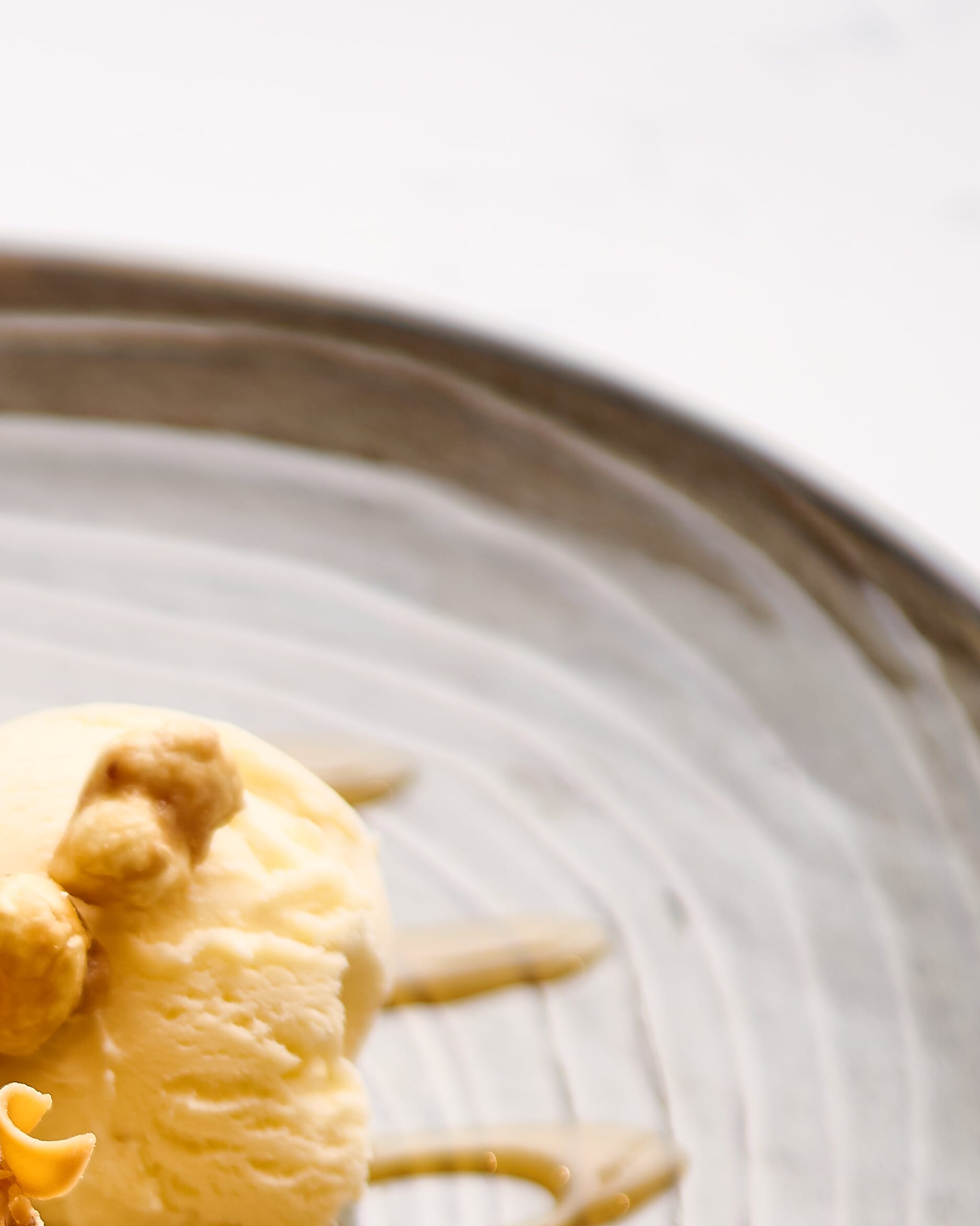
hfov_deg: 6.6
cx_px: -258
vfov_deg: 8.3
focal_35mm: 231
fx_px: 8376
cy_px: 1410
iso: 80
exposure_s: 1/200
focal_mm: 70
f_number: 3.5
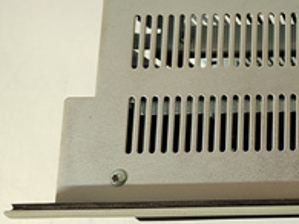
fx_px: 509
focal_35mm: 59
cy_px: 87
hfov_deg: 28.0
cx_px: 371
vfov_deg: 24.7
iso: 1441
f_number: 1.9
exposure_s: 1/50
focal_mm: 5.52
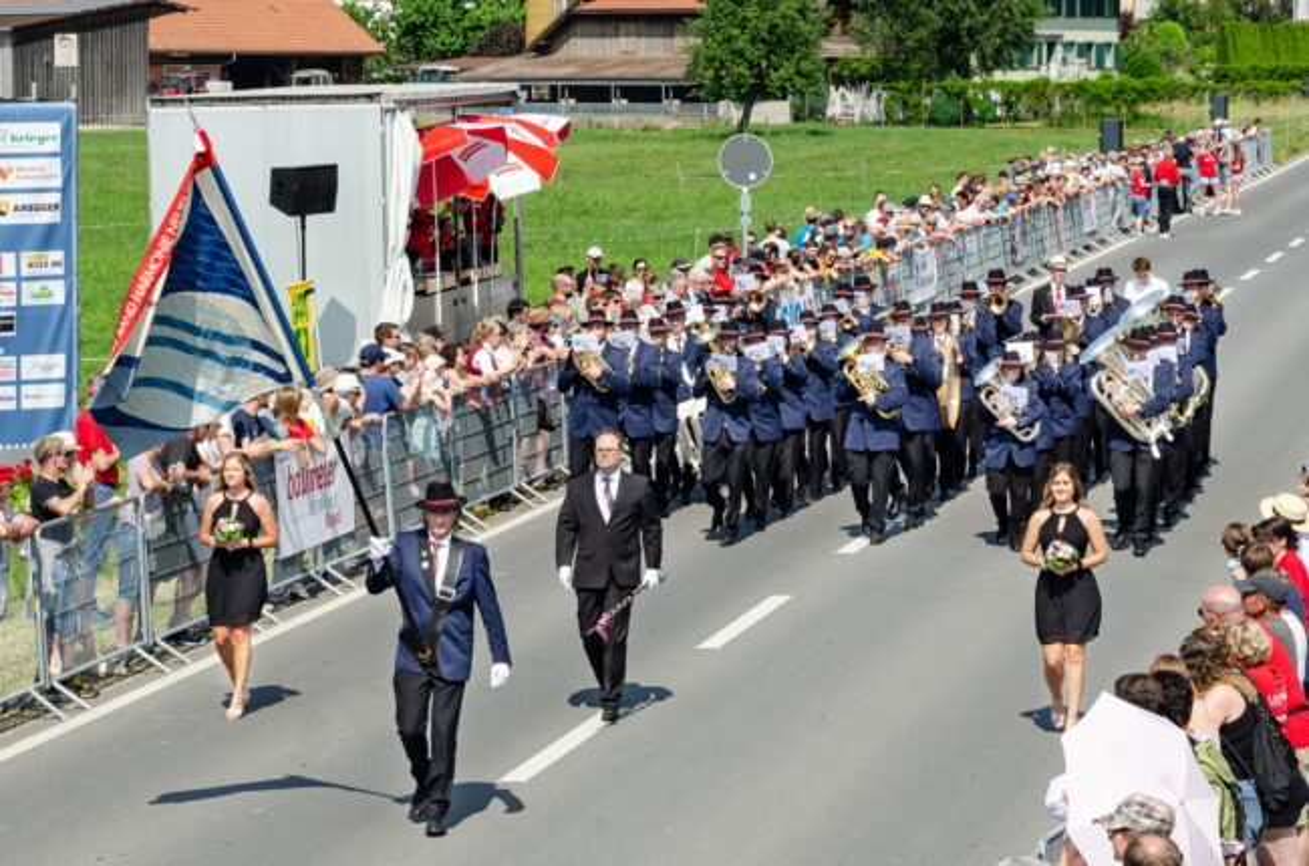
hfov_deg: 17.1
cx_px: 654
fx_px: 4353
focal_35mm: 120
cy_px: 433
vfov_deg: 11.4
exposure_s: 1/250
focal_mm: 80
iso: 140
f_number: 11
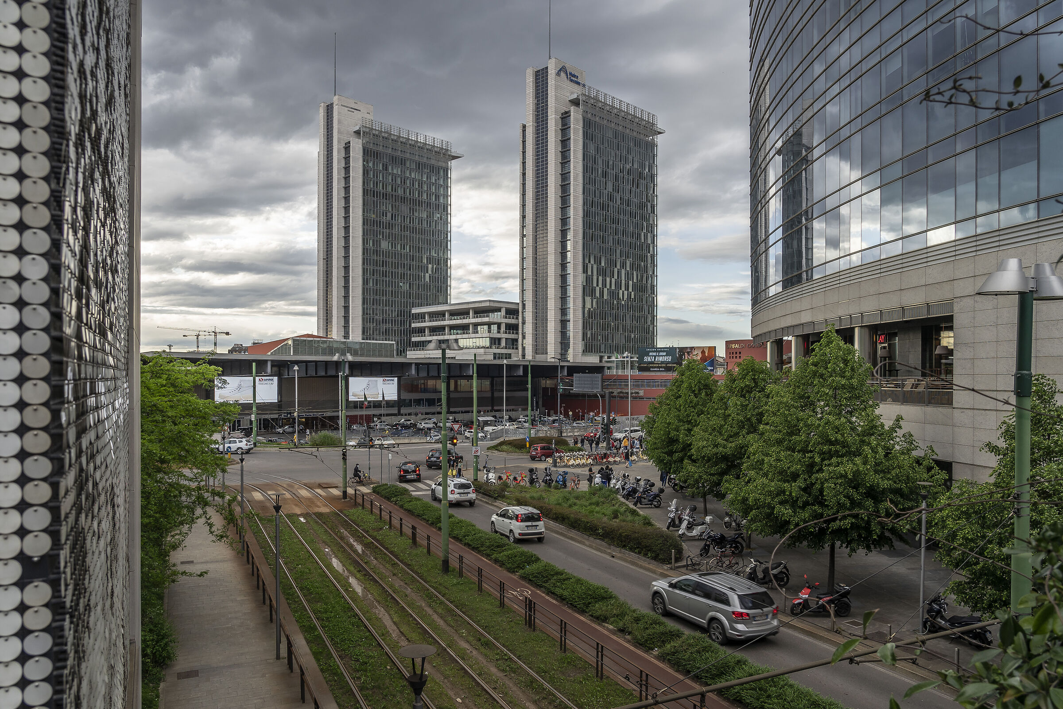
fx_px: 709
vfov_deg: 53.1
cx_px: 532
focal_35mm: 24
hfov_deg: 73.7
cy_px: 354
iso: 125
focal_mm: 24
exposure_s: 1/60
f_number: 8
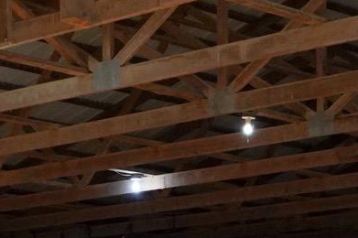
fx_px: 1510
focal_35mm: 152
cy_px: 355
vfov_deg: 8.8
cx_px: 215
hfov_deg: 13.5
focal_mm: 29
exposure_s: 1/200
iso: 2000
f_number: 8
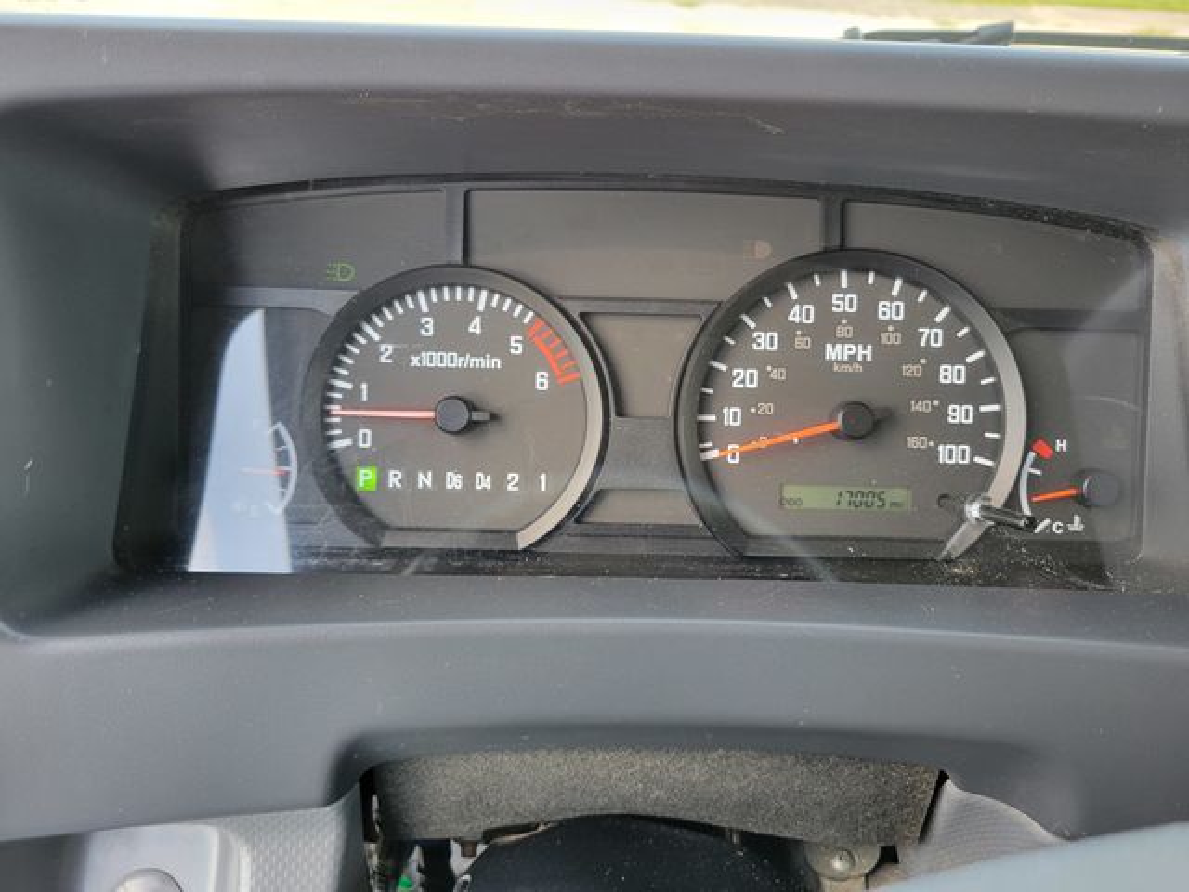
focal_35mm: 26
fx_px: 893
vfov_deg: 53.1
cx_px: 594
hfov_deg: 67.3
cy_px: 446
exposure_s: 1/120
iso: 125
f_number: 1.8
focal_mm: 5.4
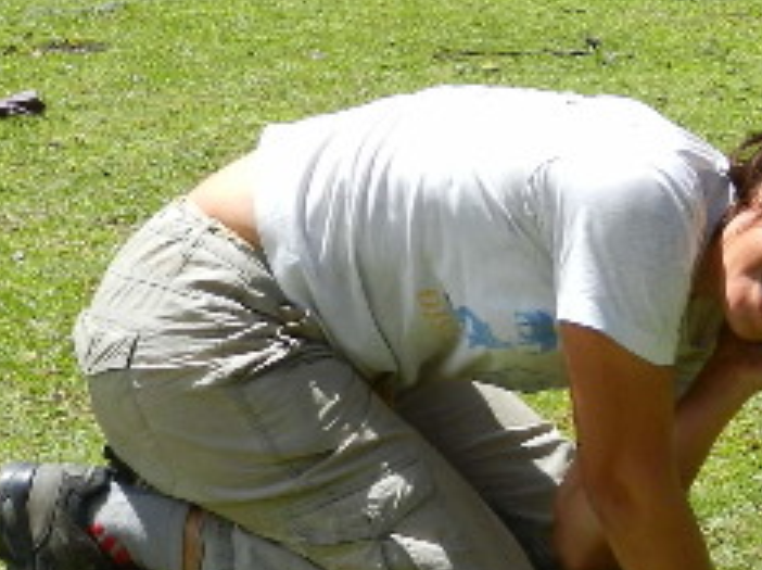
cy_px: 107
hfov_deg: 14.8
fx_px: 2859
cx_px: 863
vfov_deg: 11.3
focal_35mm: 130
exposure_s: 1/800
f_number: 4
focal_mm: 6.9
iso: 160
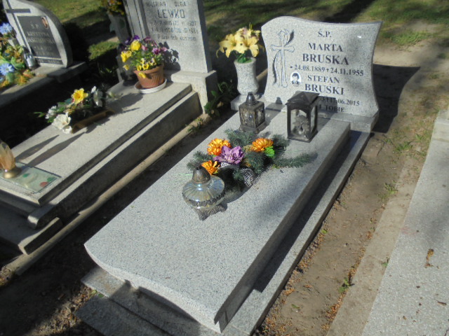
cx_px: 224
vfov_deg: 48.2
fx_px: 376
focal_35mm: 29
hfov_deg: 61.7
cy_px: 168
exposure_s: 1/125
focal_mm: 5.3
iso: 100
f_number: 11.8
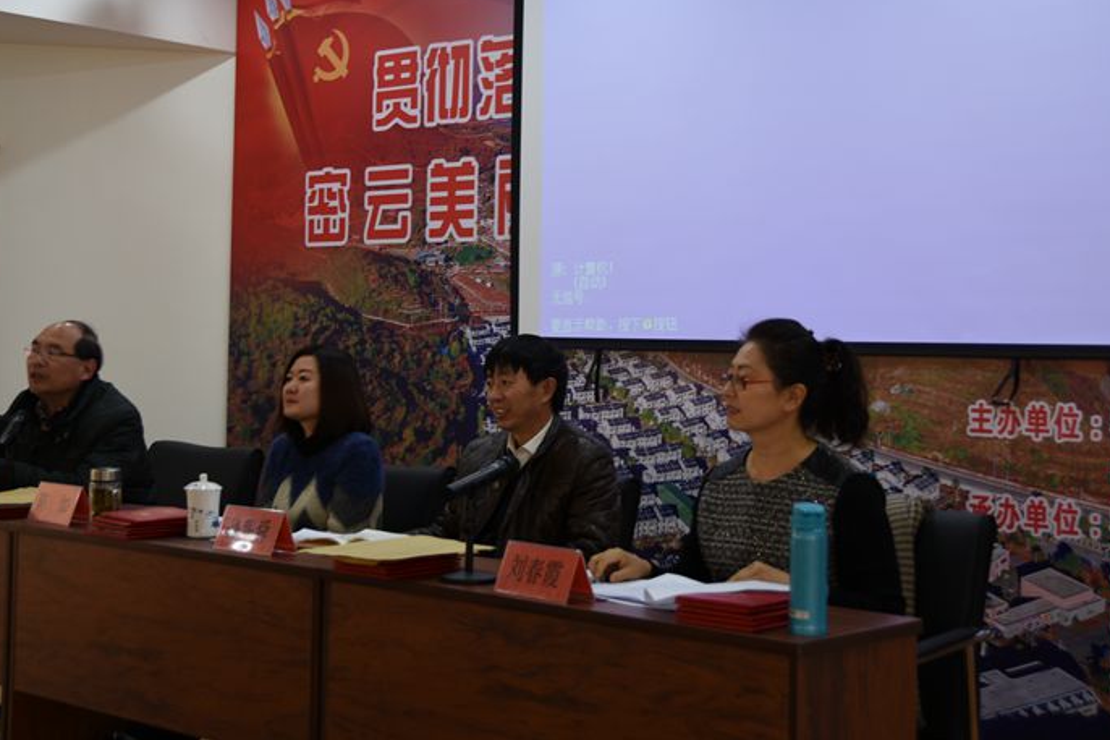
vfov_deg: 24.2
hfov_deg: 35.6
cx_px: 481
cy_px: 320
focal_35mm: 56
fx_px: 1726
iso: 100
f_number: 4
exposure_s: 1/13
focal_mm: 32
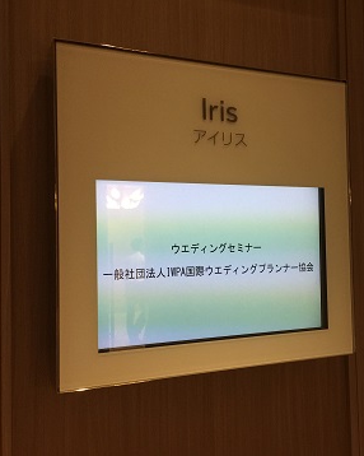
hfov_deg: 38.8
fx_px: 512
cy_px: 228
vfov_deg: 48.0
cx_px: 230
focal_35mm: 38
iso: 100
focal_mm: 4.15
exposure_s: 1/15
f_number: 2.2
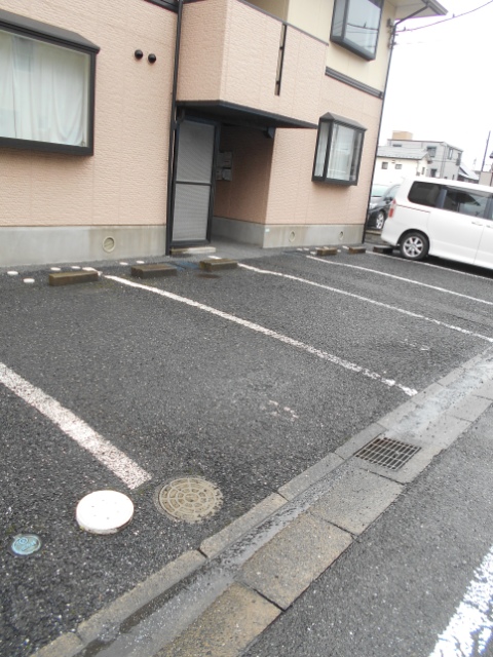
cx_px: 246
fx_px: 494
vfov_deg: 67.3
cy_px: 328
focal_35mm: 26
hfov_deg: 53.1
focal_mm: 4.6
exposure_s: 1/125
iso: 80
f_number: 3.2
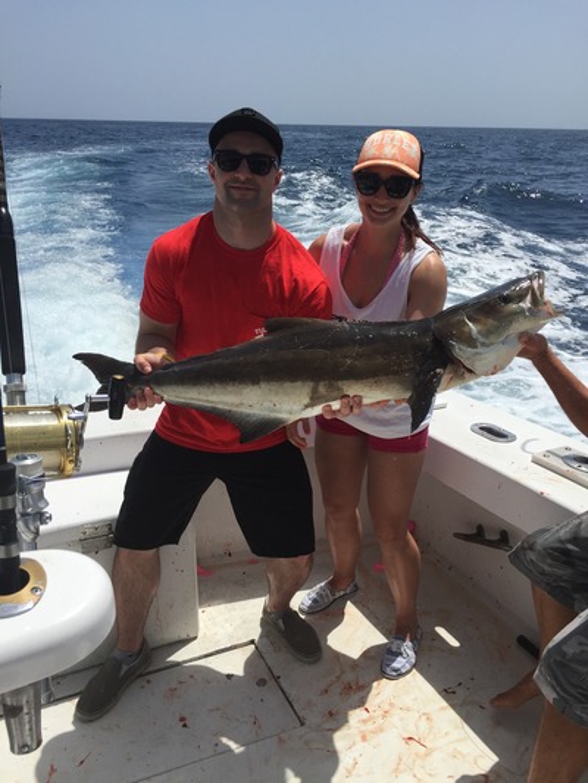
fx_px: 657
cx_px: 294
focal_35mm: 29
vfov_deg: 61.6
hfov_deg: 48.2
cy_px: 392
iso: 32
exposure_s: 1/3968
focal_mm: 4.15
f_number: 2.2
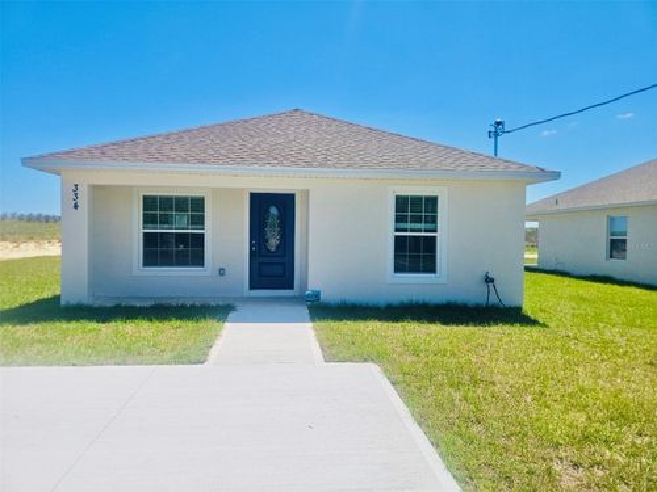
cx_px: 328
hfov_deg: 73.9
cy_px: 246
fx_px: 437
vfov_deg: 58.9
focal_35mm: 23
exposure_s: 1/3333
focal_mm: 5.4
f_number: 1.8
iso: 50
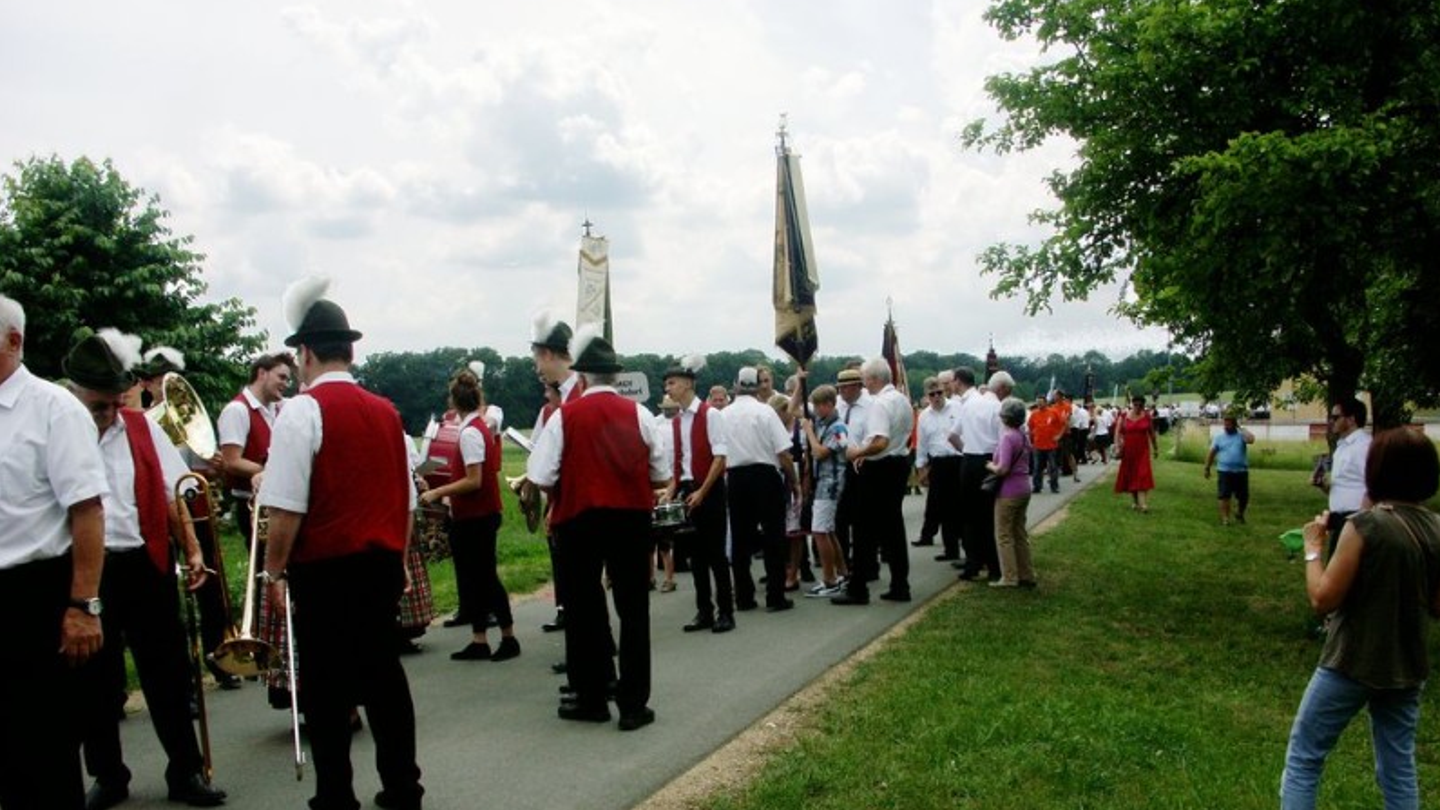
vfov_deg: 34.5
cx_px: 721
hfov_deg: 58.0
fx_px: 1298
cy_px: 498
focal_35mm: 34
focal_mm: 7.95
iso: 64
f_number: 8
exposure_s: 1/320
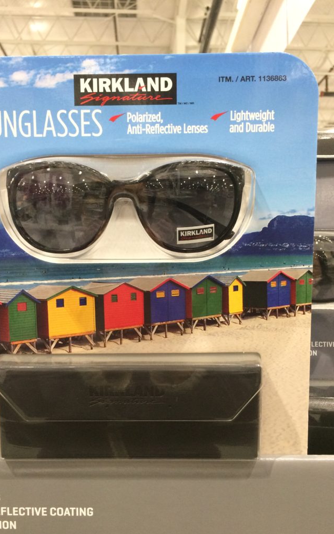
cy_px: 269
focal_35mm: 31
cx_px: 150
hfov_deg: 40.6
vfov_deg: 61.2
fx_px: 451
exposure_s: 1/30
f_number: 2.2
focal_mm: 4.15
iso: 200
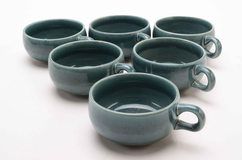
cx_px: 121
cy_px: 80
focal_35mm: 60
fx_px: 402
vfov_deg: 22.5
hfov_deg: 33.5
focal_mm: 40
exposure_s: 1/160
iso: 100
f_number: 20
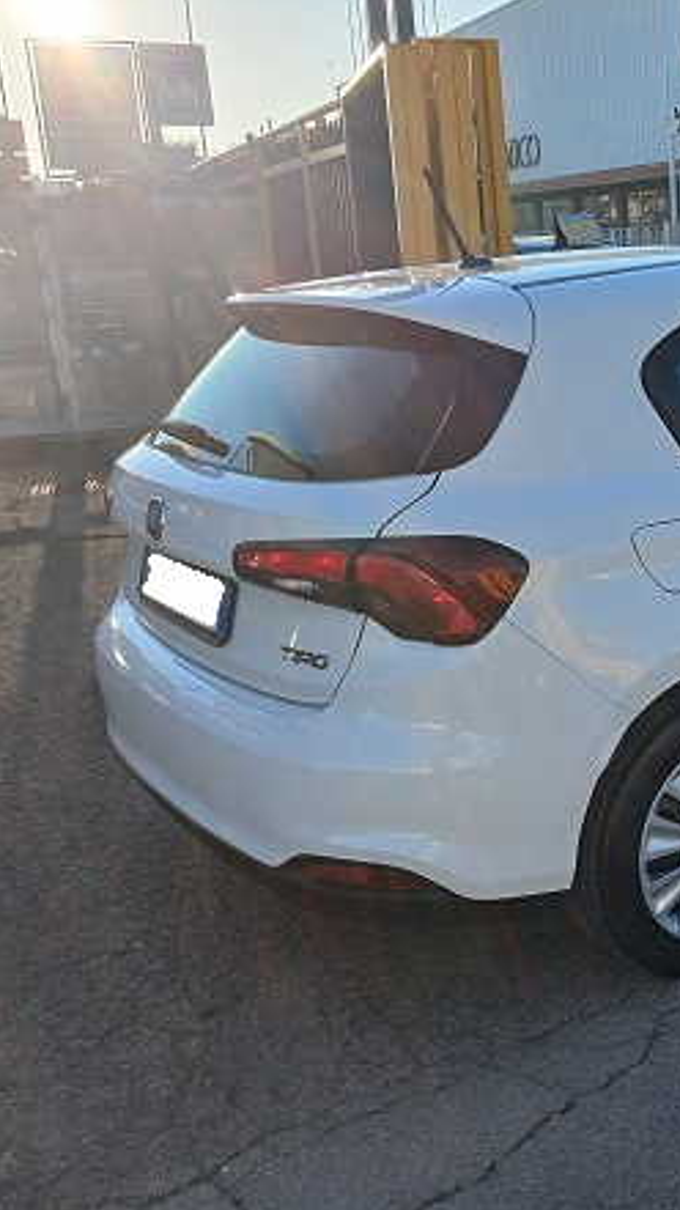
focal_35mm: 40
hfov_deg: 27.9
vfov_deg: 50.5
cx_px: 685
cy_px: 606
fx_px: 1282
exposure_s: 1/189
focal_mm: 3.98
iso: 20
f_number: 1.8
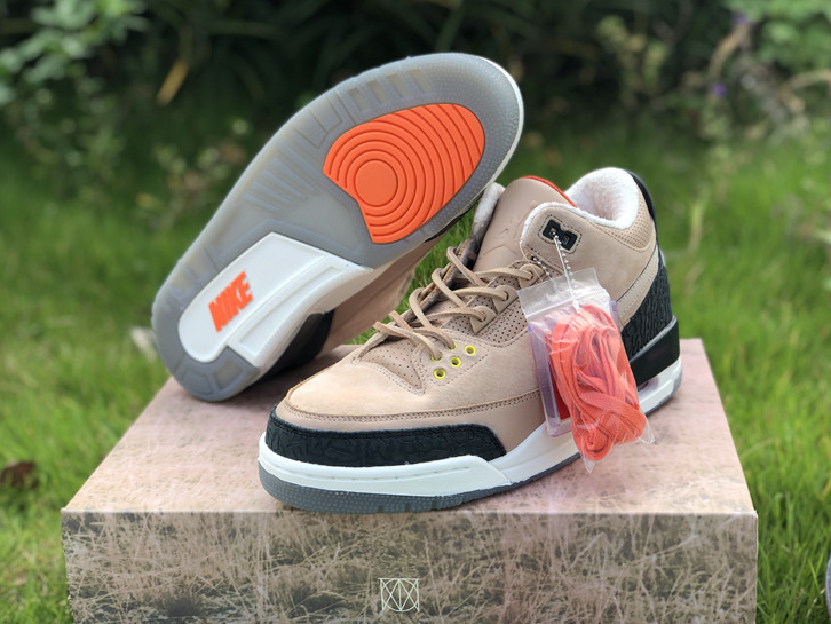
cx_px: 413
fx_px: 1273
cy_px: 307
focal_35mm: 53
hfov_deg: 36.2
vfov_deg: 27.5
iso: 16
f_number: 2.4
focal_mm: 6
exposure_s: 1/243
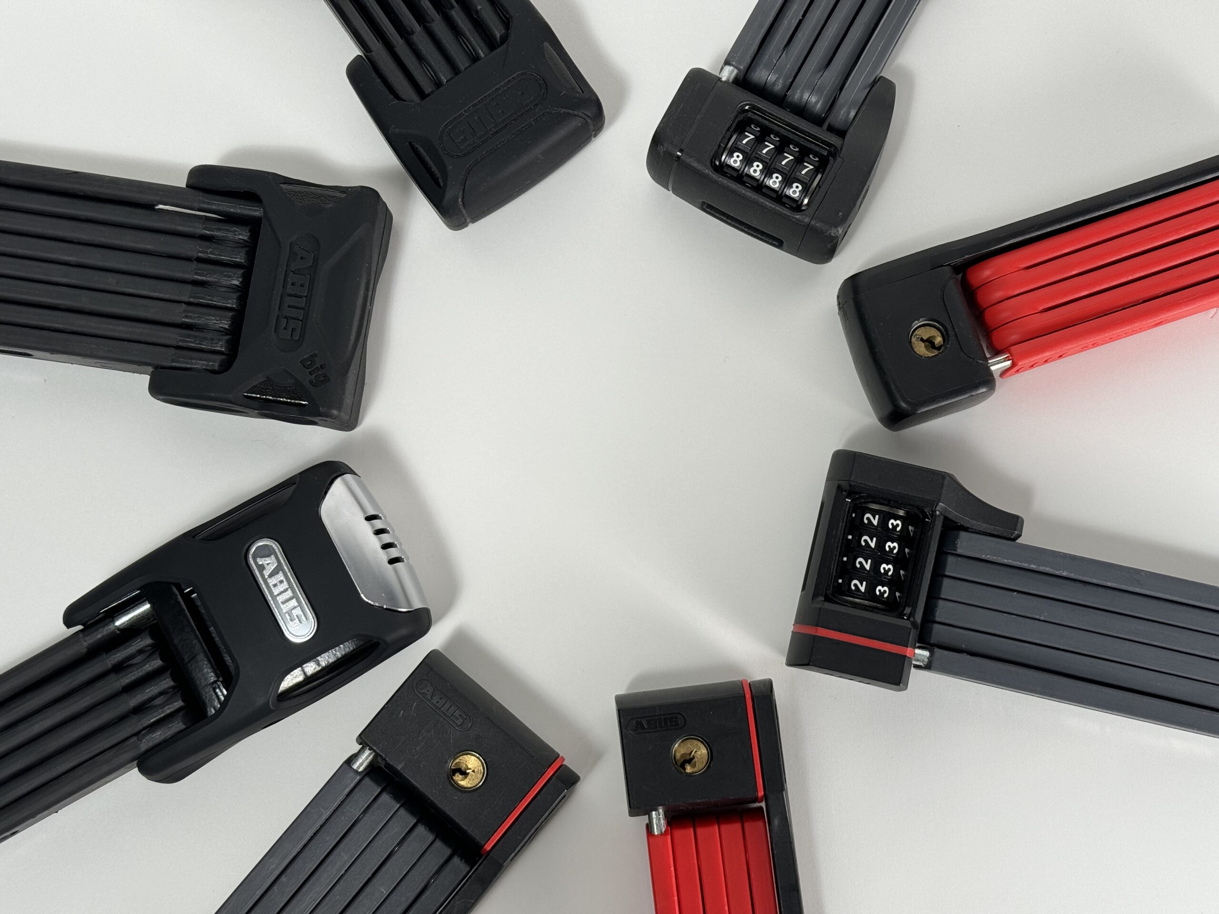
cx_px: 610
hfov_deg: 39.7
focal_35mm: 48
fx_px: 1690
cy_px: 457
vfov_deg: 30.3
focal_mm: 6.86
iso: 64
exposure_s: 1/232
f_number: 1.78
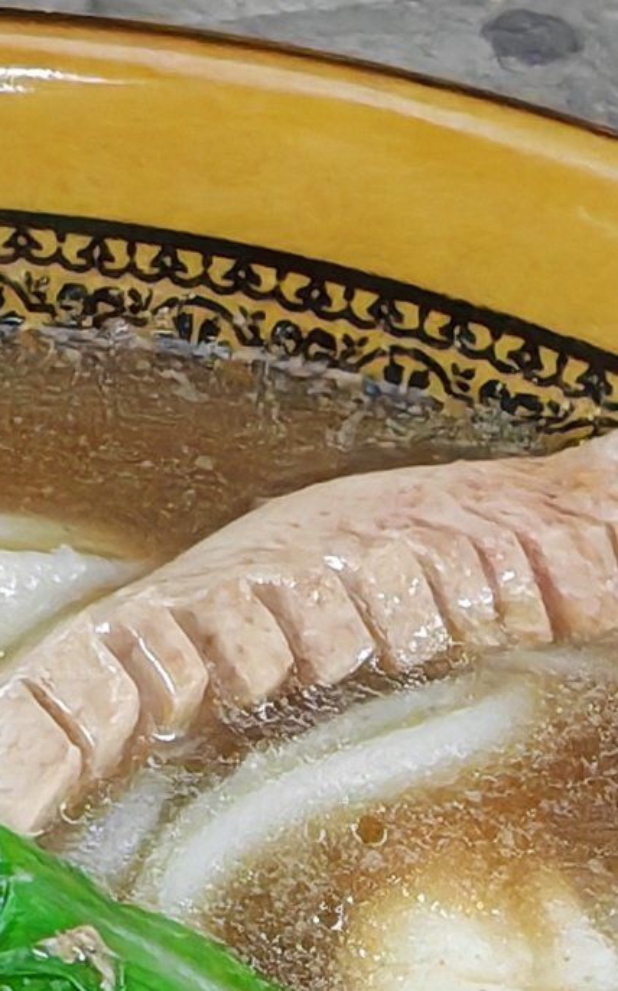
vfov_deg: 15.9
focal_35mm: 114
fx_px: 3076
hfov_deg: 11.3
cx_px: -55
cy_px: 1717
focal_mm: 1.96
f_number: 2.2
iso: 160
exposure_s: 1/50
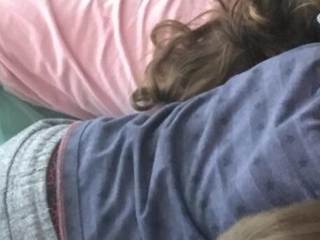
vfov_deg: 13.0
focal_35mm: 109
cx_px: 527
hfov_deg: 16.0
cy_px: -93
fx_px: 1008
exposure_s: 1/33
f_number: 2.4
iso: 125
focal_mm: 3.3
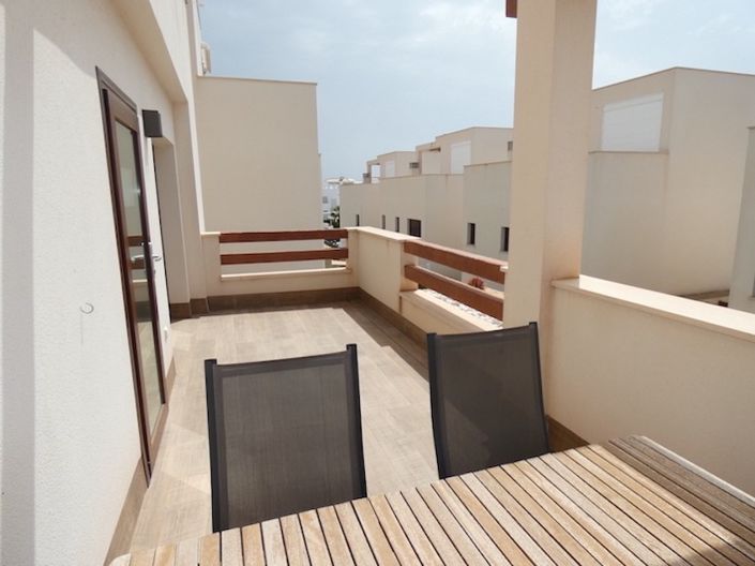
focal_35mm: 20
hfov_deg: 81.8
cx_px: 378
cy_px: 283
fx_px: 436
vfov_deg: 65.9
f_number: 2.8
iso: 80
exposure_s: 1/2000
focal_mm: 3.6
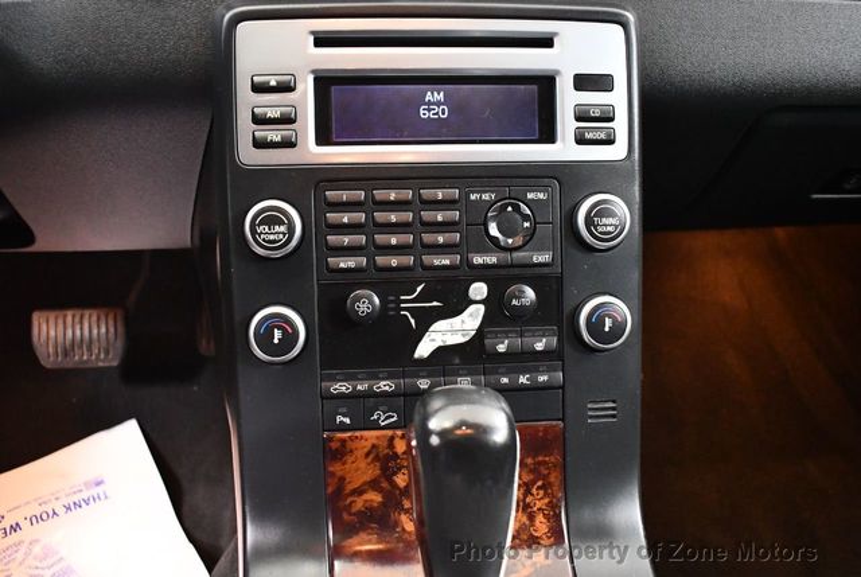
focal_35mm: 36
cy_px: 288
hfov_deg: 53.1
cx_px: 430
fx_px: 862
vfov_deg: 37.0
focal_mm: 18
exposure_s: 1/60
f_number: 3.5
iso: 5600
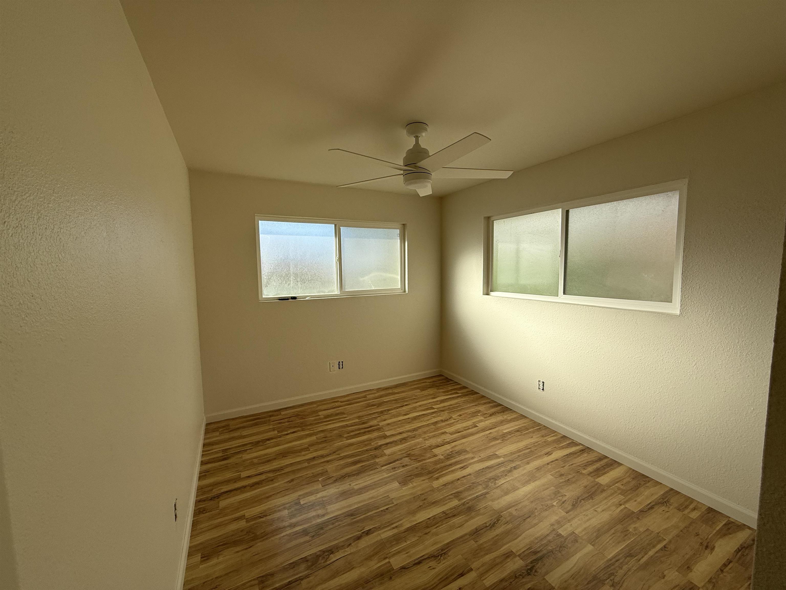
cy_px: 295
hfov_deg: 102.1
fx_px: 318
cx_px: 393
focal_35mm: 14
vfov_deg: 85.7
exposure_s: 1/613
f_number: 2.2
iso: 50
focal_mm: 2.22
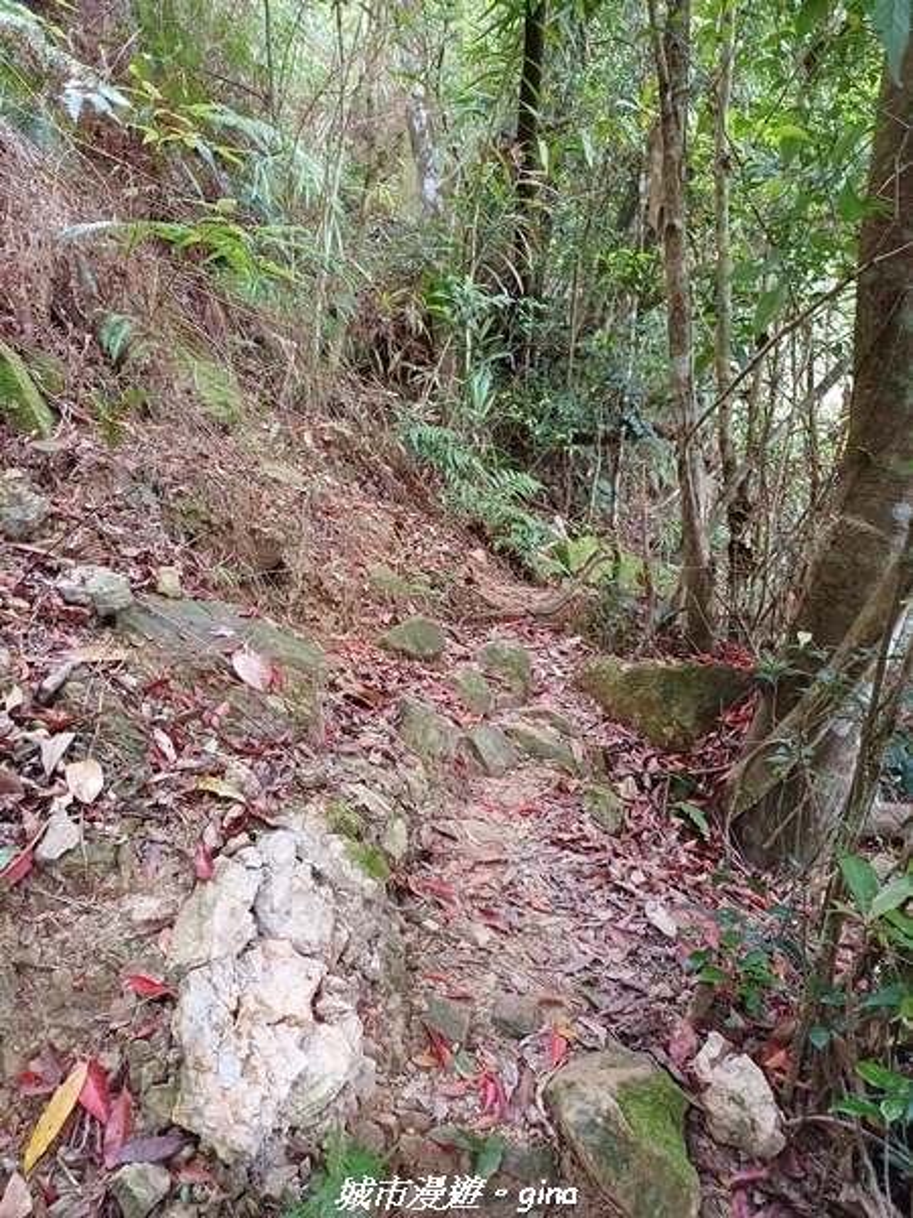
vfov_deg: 69.4
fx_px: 879
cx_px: 456
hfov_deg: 54.9
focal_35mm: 25
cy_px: 609
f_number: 1.8
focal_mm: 4.6
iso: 320
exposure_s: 1/39
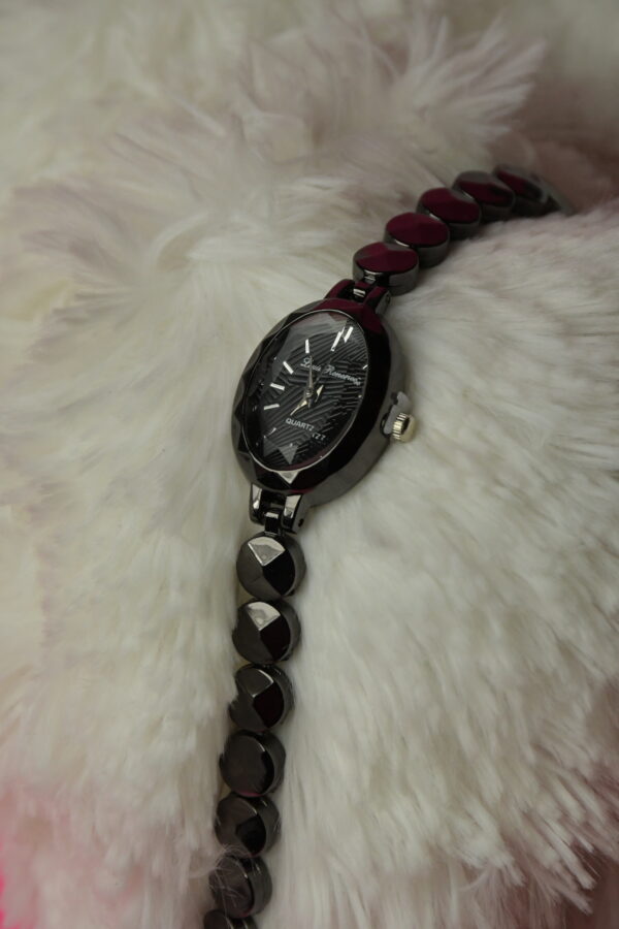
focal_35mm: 210
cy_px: 464
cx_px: 310
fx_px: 5416
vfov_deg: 9.8
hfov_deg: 6.5
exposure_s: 1/500
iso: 2500
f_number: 11
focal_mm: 140
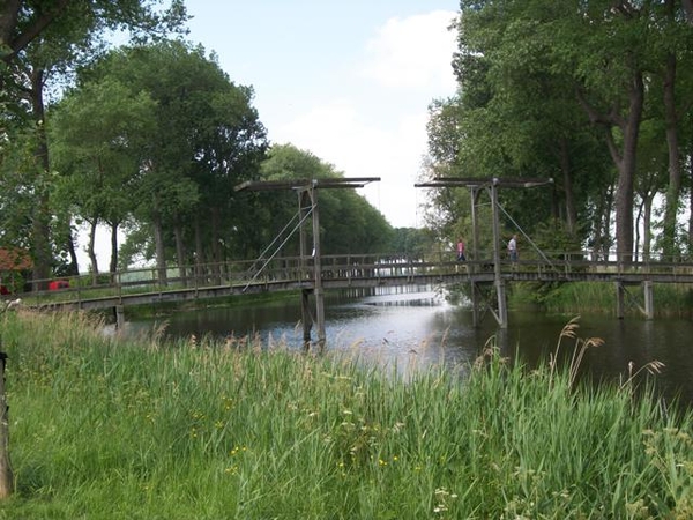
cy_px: 260
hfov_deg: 38.2
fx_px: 1001
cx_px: 346
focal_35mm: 50
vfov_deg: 29.1
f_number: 3.6
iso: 80
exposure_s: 1/400
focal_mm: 8.8
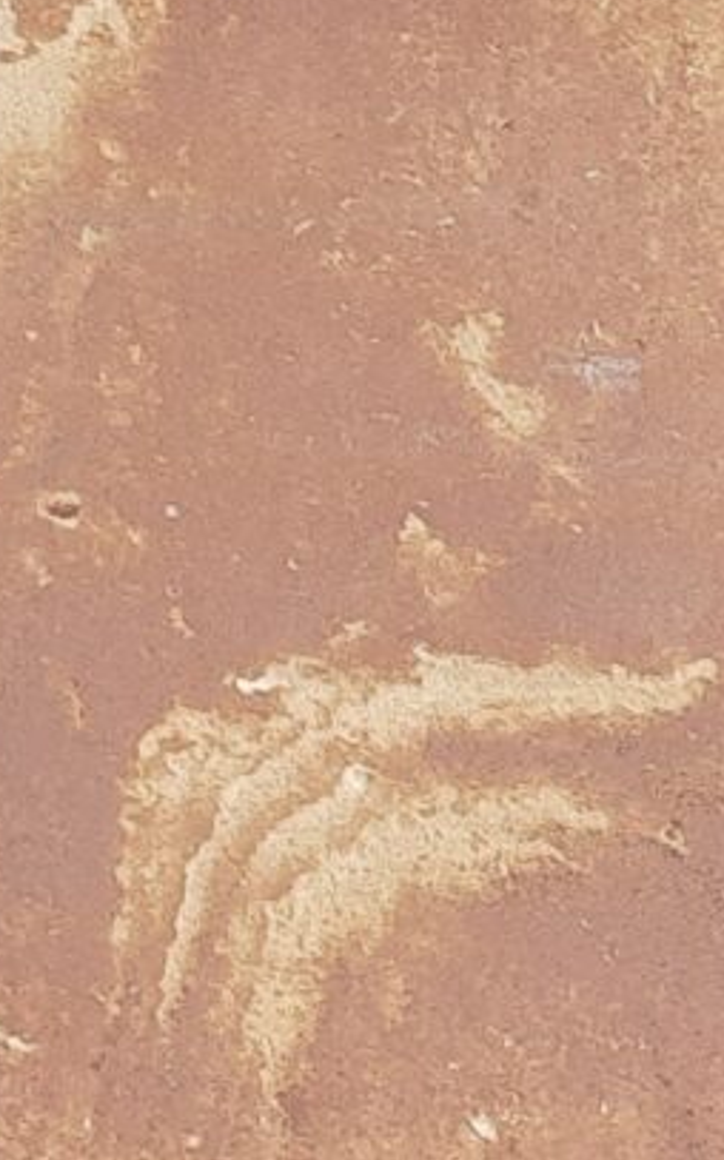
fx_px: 5057
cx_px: -1821
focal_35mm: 160
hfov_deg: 6.9
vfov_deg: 12.5
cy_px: -547
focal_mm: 5.23
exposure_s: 1/472
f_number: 1.8
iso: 20
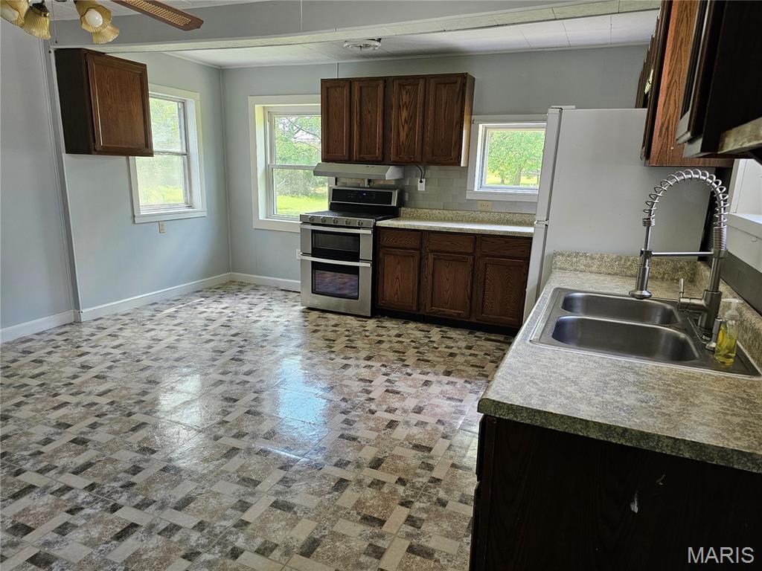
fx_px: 506
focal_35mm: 23
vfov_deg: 58.9
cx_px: 381
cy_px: 286
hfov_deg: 73.9
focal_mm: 6.3
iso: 200
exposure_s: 1/120
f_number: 1.7
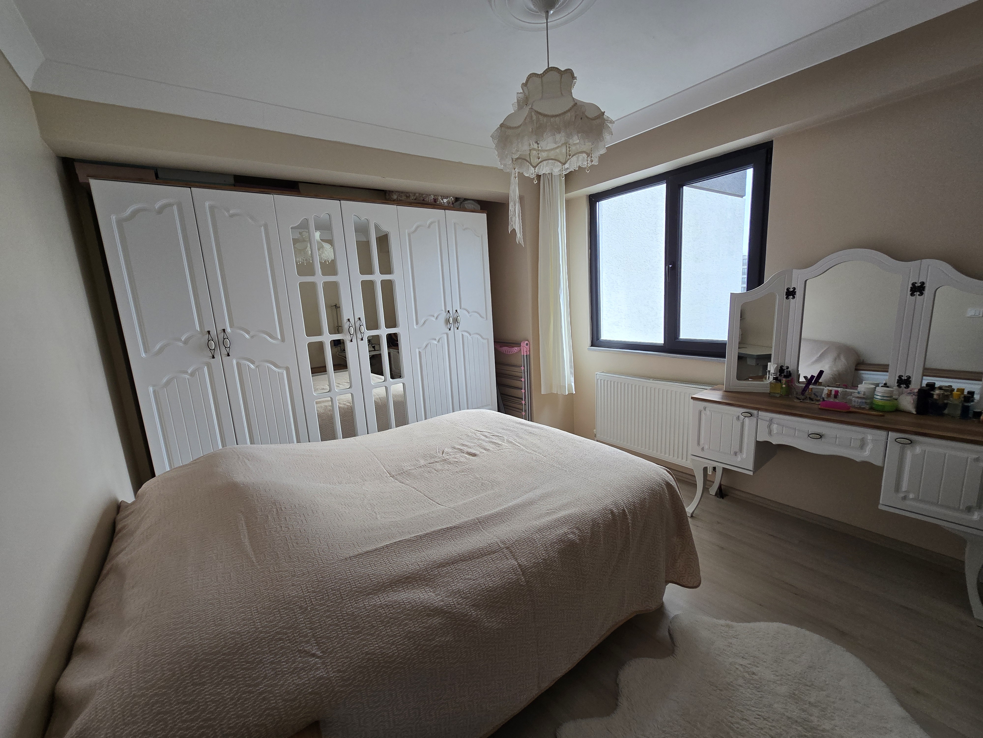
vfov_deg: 89.9
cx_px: 492
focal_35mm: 13
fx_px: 369
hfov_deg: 106.2
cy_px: 369
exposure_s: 1/50
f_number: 2.2
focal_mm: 2.2
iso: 80
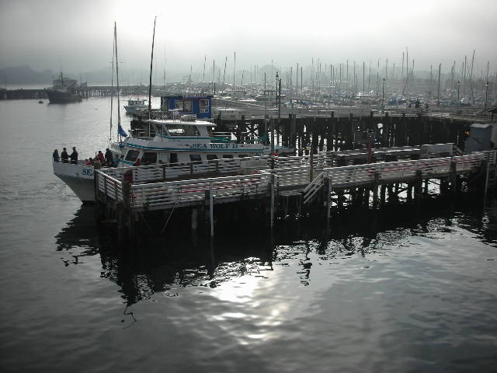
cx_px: 248
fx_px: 503
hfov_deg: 52.6
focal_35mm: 35
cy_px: 186
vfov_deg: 40.7
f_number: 8.5
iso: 50
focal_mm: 5.8
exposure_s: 1/143
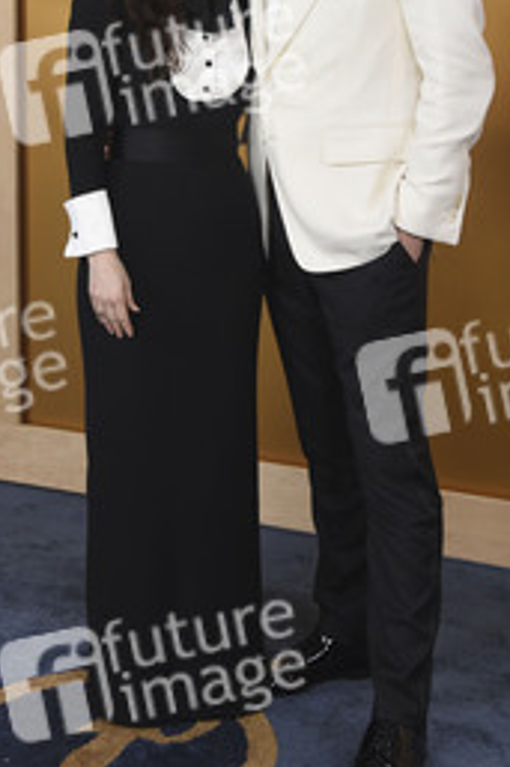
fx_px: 1723
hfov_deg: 16.8
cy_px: 224
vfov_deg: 24.9
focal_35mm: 81
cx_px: 240
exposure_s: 1/250
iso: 2500
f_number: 5
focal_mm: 52
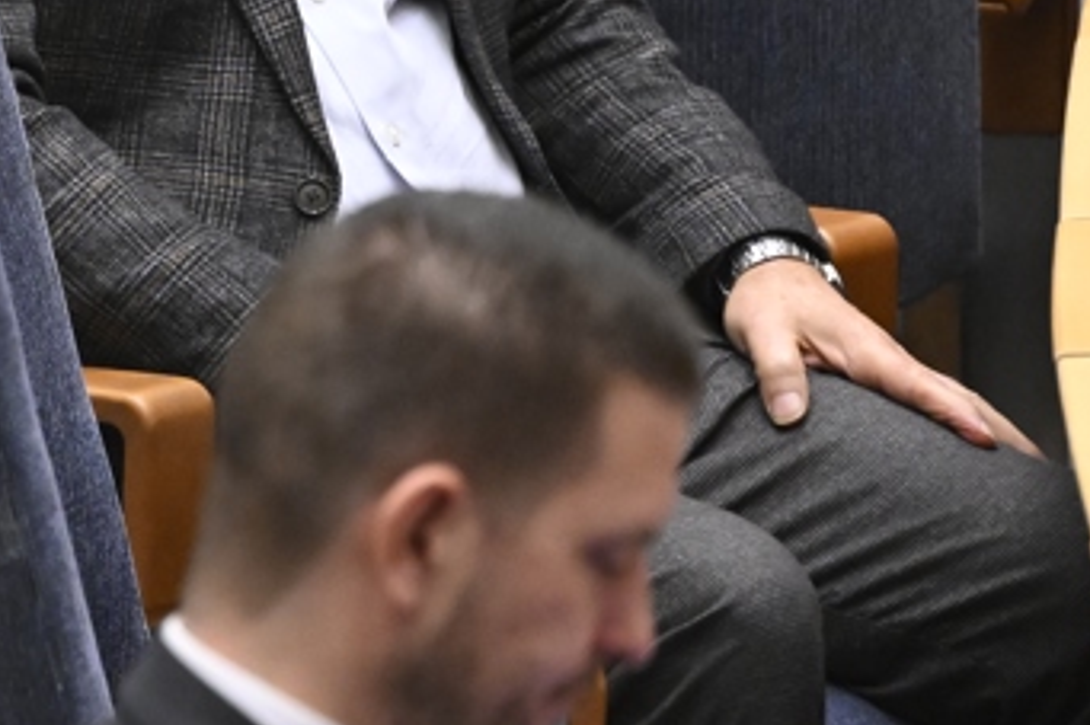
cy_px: -246
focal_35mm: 1595
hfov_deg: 1.3
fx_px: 48268
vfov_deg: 0.9
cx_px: 67
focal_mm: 400
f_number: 4
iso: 4000
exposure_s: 1/320
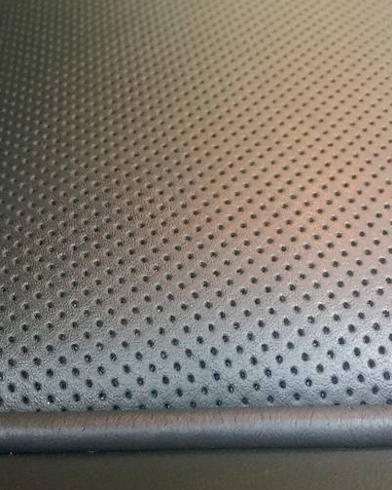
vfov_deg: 41.1
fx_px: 652
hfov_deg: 33.4
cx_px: 157
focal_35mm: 45
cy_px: 241
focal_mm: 4.2
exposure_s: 1/4
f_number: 2.2
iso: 200
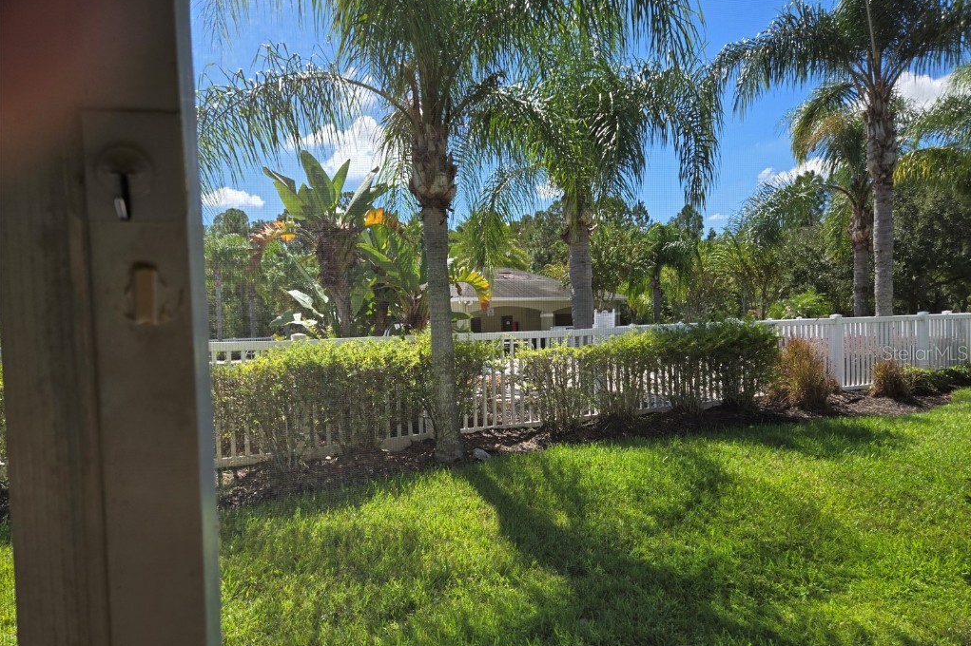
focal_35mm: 24
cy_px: 352
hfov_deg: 73.8
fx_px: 647
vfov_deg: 53.0
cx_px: 485
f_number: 1.8
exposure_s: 1/773
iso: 25
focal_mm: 5.4
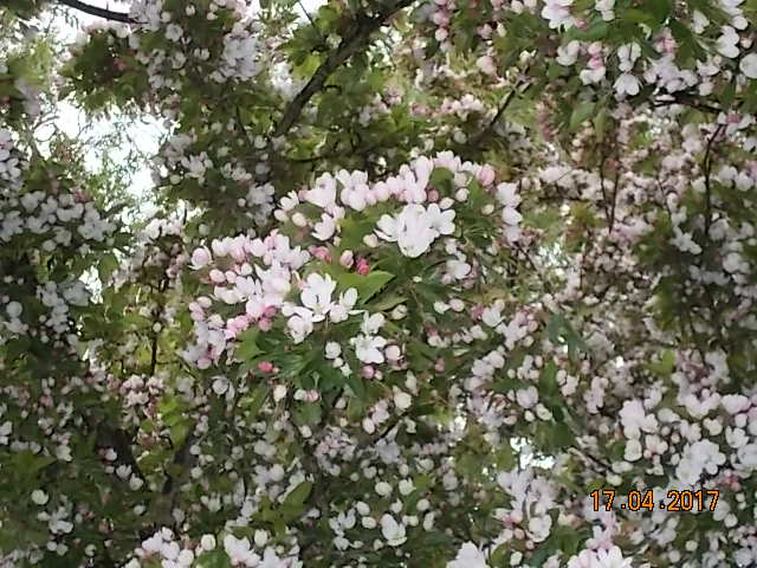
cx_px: 378
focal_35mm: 76
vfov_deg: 19.4
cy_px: 284
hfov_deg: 25.7
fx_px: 1662
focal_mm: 13.5
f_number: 5.8
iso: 320
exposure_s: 1/60
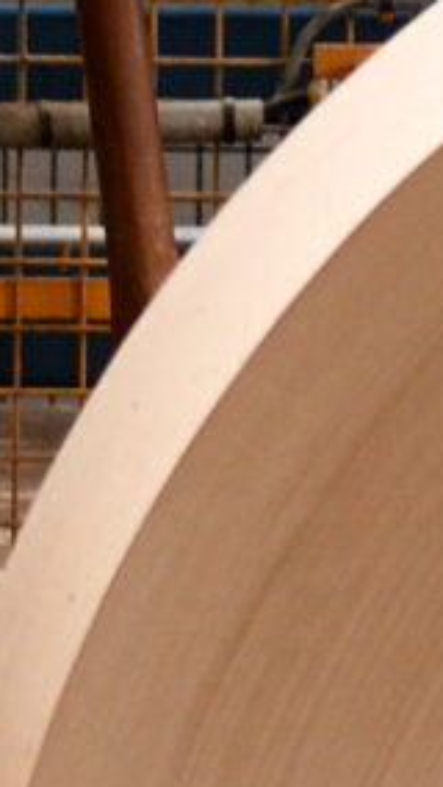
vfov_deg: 2.8
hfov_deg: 1.6
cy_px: 1714
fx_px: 16264
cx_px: -136
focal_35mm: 780
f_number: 4.5
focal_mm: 55
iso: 400
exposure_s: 1/30
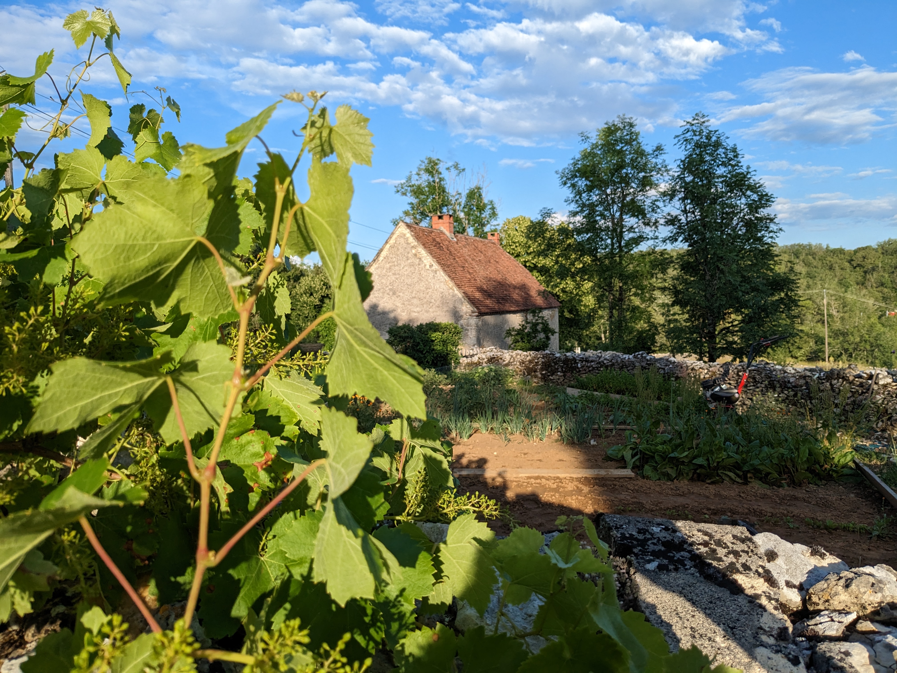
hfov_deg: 65.3
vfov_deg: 51.4
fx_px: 700
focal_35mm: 27
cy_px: 336
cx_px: 448
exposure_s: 1/1949
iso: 54
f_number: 1.73
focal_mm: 4.38
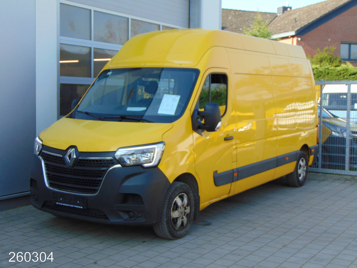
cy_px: 134
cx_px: 178
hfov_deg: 38.2
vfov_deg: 29.1
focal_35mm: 50
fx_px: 516
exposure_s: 1/320
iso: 80
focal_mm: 9
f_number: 3.5
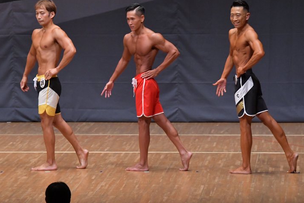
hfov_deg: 7.9
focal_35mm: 262
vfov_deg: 5.2
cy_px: 100
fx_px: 2212
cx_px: 144
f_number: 5.6
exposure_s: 1/400
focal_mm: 160
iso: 6400
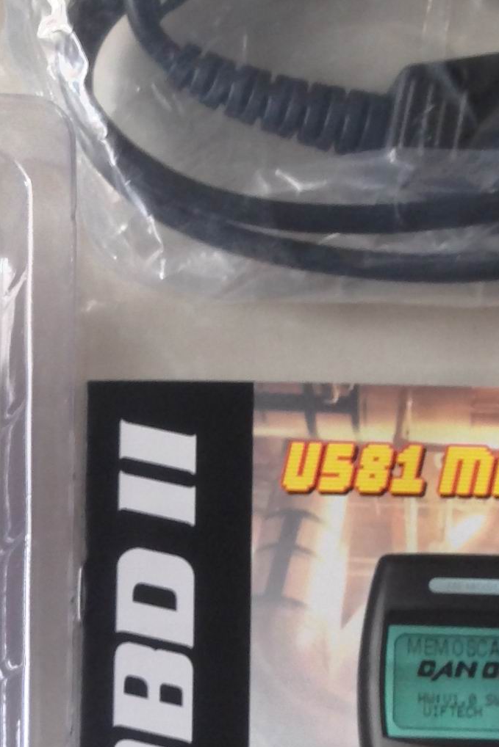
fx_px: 2286
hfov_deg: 12.2
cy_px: 586
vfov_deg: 18.4
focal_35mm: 110
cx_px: -54
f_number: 2.4
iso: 80
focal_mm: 4.12
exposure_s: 1/20
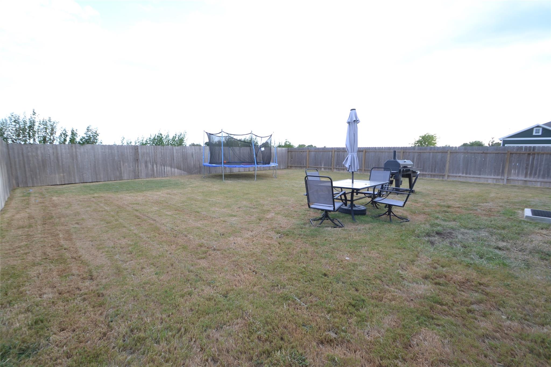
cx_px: 276
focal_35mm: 15
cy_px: 184
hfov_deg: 100.4
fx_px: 230
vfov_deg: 77.3
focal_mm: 10
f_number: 5.6
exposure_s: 1/125
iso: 220
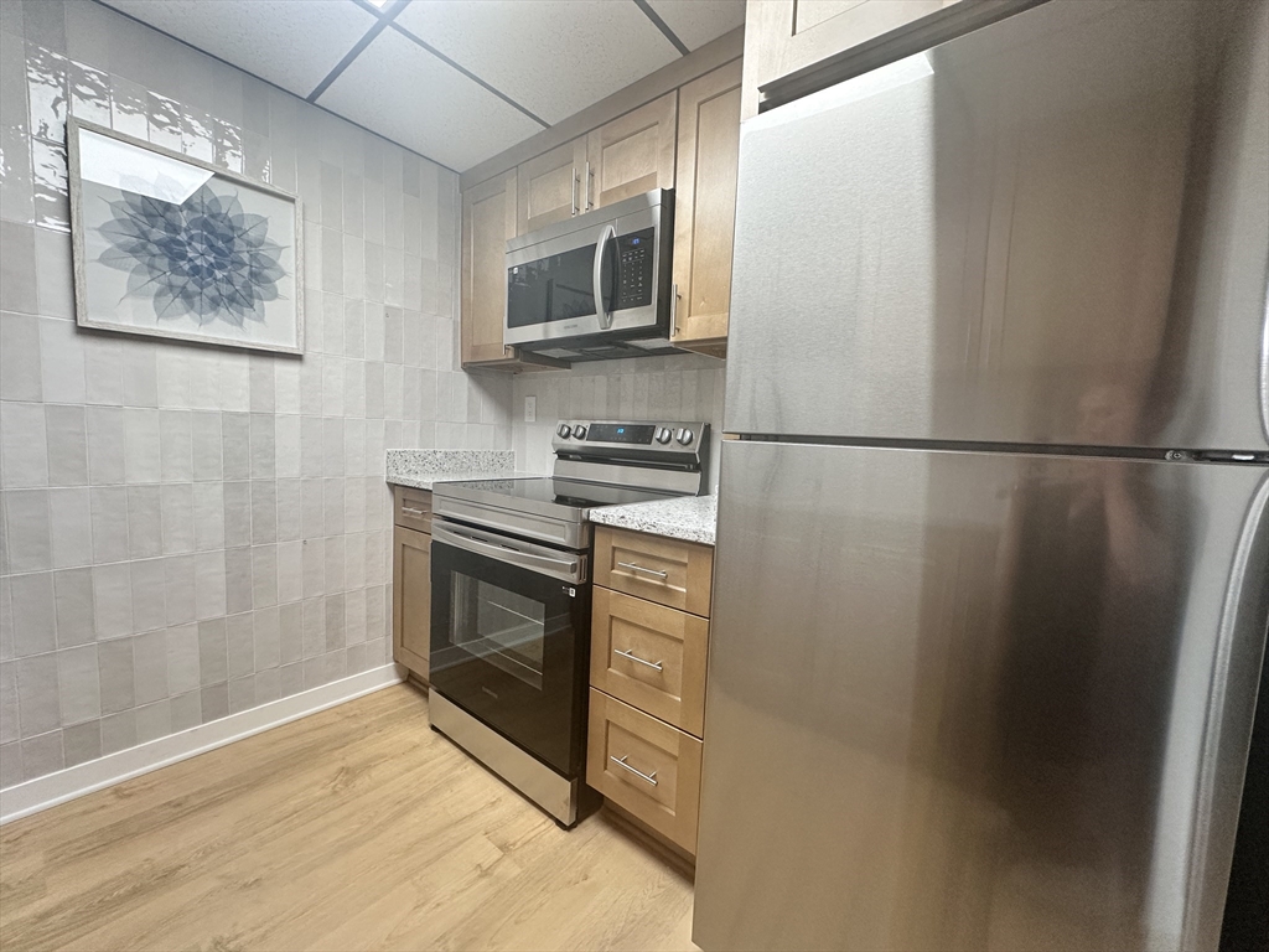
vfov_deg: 85.7
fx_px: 513
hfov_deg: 102.1
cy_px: 476
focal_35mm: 14
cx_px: 634
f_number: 2.2
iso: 200
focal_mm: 2.22
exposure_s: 1/120
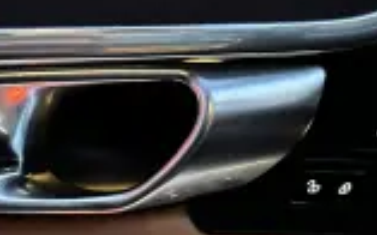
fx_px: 647
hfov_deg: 32.4
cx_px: 151
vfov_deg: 20.0
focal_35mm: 63
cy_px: 237
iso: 1250
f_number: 1.5
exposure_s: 1/10
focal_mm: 5.7
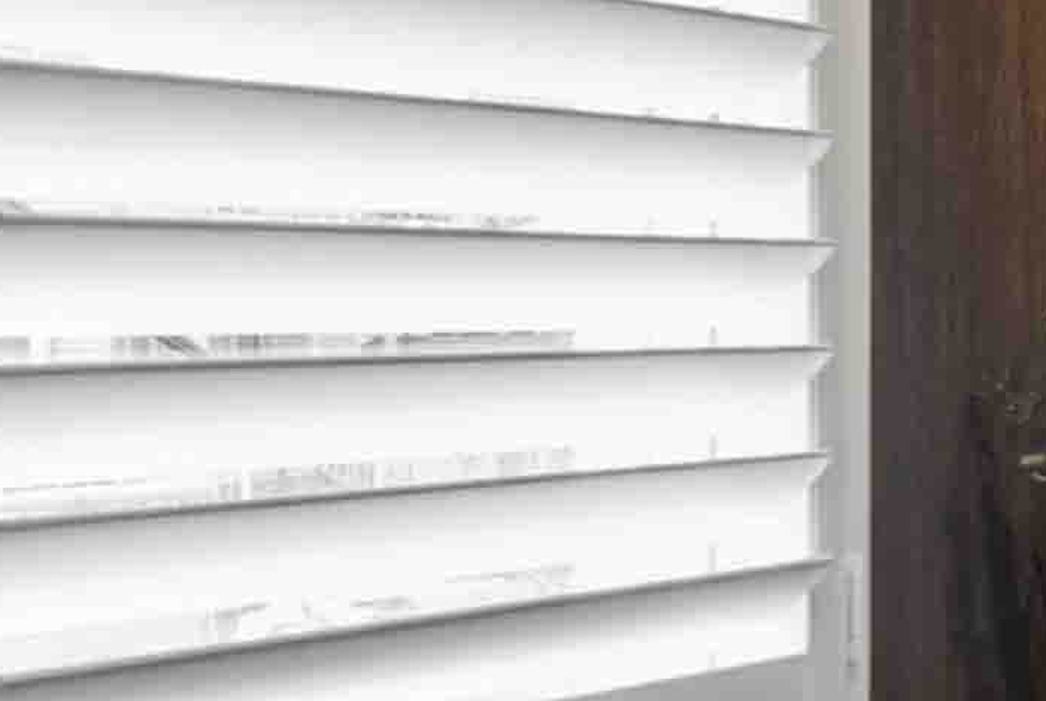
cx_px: 2693
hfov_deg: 13.1
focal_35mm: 103
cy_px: 318
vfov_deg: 13.3
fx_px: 2998
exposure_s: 1/25
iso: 400
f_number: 7.1
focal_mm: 17
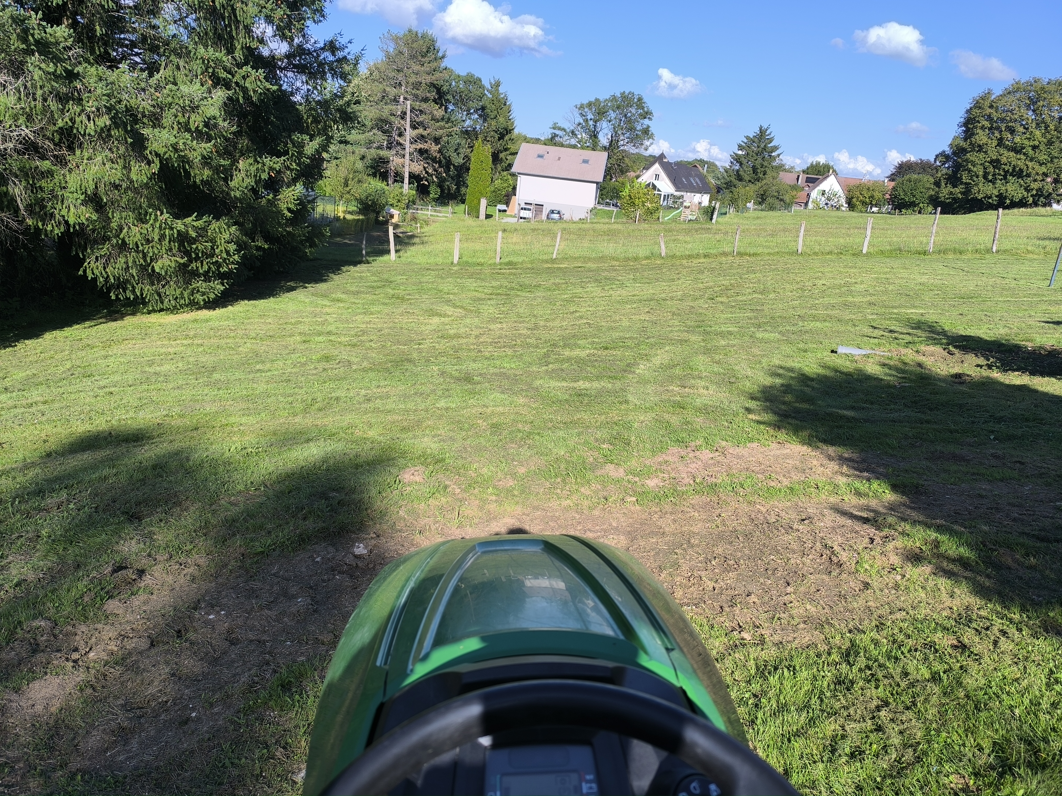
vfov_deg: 58.9
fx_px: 706
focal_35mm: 23
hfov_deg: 73.9
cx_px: 531
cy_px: 398
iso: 50
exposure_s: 1/893
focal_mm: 6.14
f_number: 1.65
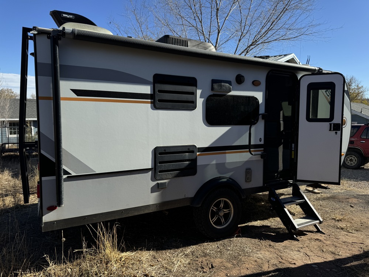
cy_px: 138
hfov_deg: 71.6
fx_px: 256
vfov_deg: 56.8
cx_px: 184
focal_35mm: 24
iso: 80
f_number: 1.78
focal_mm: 6.76
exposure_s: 1/4049
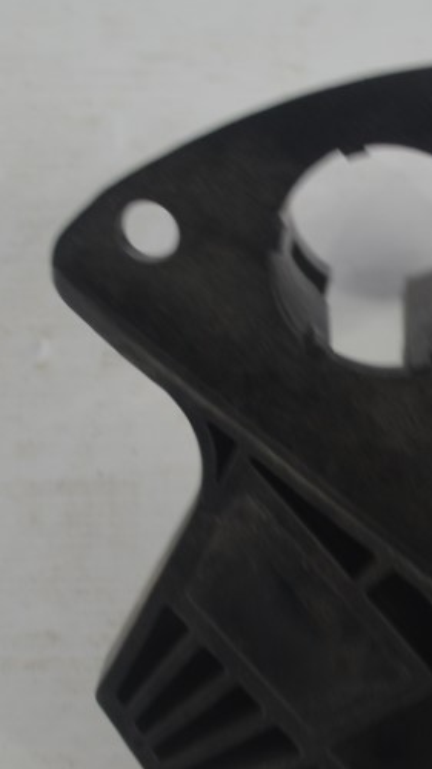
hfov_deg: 14.9
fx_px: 1630
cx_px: 412
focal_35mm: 80
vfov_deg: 26.5
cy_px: 429
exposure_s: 1/60
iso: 400
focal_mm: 22
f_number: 4
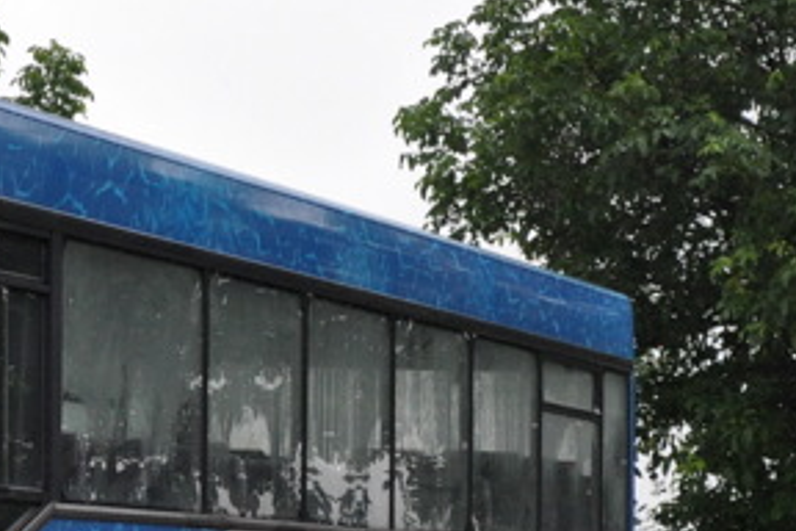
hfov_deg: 8.0
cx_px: 146
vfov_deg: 5.3
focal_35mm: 258
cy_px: 329
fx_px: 5695
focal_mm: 55
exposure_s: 1/500
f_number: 5.6
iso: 800
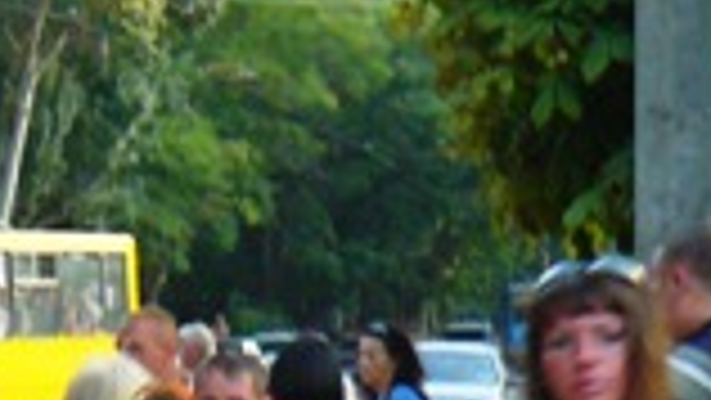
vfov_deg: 7.6
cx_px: -680
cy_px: 503
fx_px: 2999
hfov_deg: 12.1
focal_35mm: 159
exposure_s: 1/30
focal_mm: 6
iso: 100
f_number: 2.8
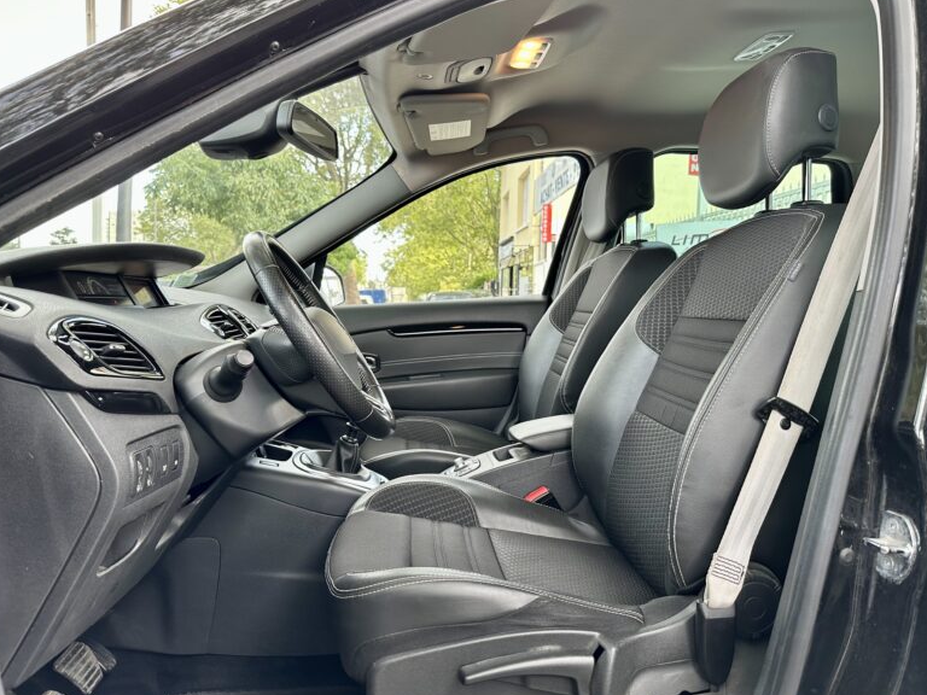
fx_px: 669
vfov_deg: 54.9
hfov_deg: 69.4
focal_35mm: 25
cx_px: 472
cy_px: 339
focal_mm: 6.86
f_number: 1.78
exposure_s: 1/123
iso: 80
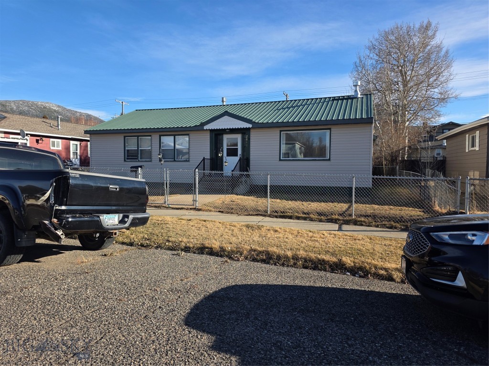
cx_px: 244
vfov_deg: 58.9
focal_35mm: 23
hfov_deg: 73.9
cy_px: 183
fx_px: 325
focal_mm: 6.3
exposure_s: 1/3018
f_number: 1.7
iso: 80
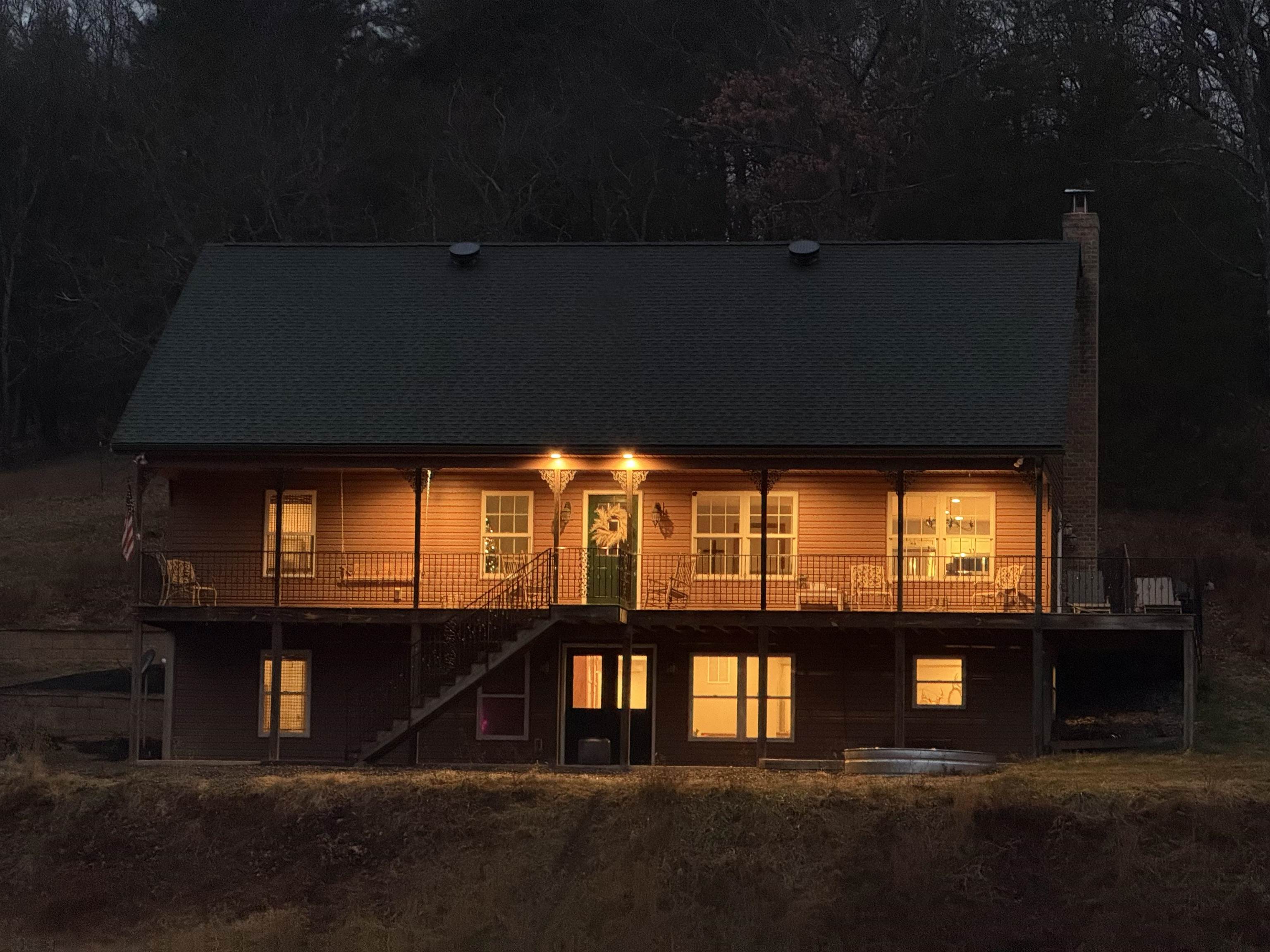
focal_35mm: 120
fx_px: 4403
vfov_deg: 12.3
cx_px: 635
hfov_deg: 16.4
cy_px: 476
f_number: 2.8
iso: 2000
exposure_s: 1/28
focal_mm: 15.66
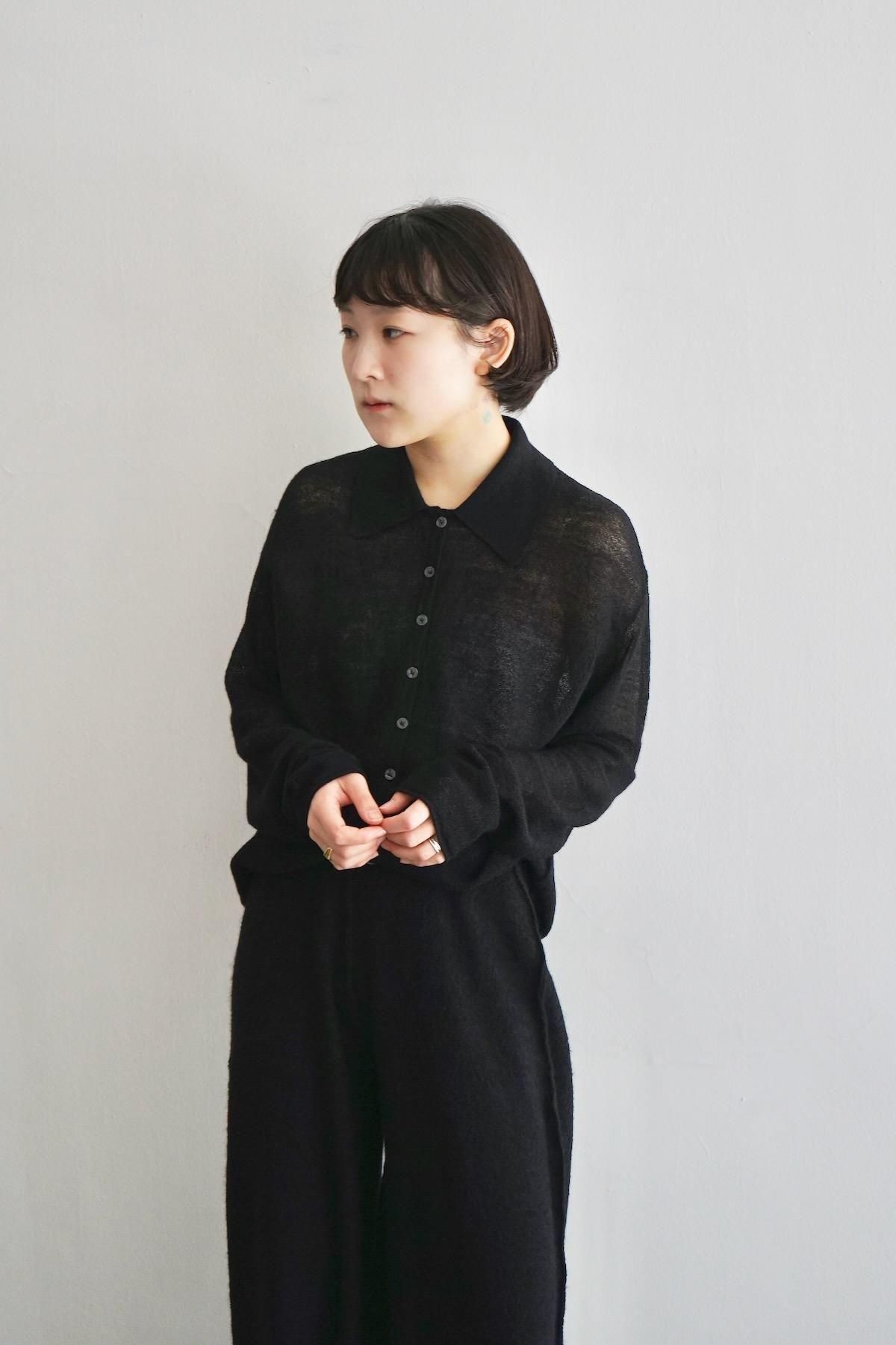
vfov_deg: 31.0
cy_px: 672
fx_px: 2426
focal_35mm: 65
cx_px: 448
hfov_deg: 20.9
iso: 1250
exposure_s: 1/160
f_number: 5.6
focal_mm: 65
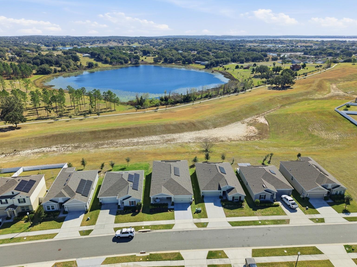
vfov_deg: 54.9
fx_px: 258
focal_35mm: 25
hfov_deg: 69.4
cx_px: 175
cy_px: 135
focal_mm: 8.7
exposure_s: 1/40
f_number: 1.8
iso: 160
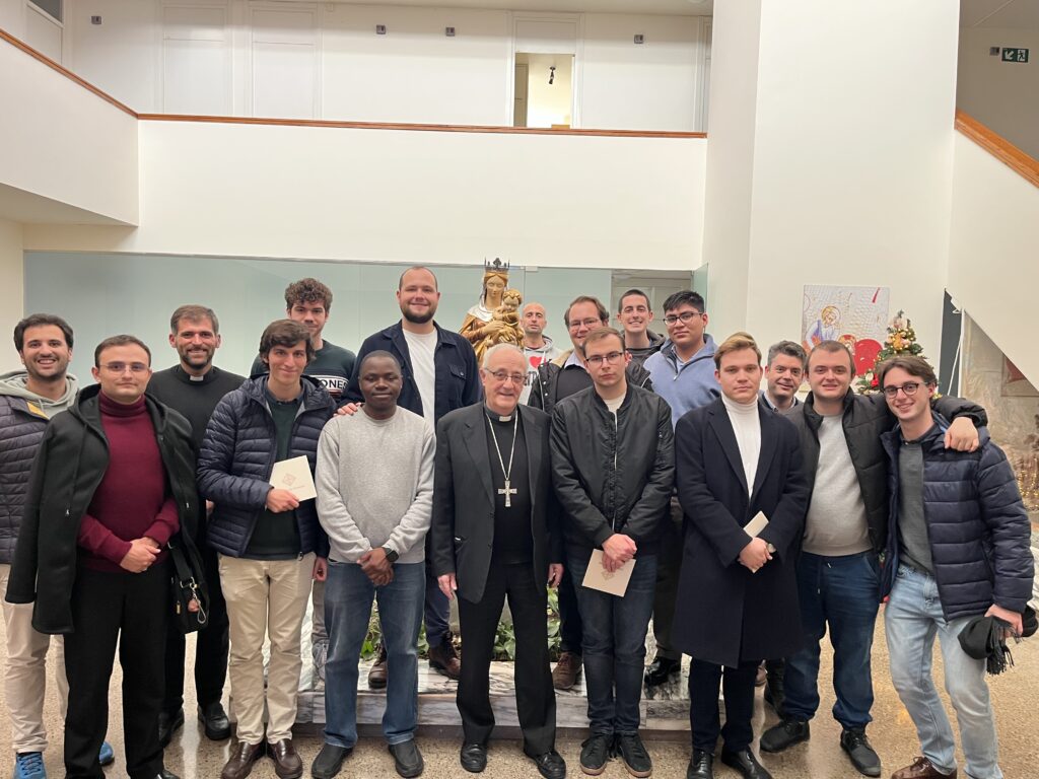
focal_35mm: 26
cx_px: 520
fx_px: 780
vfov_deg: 53.1
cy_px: 390
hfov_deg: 67.3
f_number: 1.6
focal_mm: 5.1
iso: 200
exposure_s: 1/50
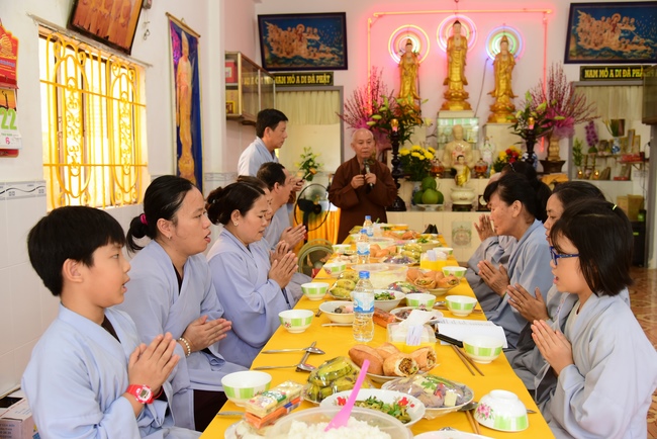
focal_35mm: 34
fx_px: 621
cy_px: 220
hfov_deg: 55.8
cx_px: 328
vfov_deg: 38.9
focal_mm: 34
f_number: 4.5
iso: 640
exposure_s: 1/60
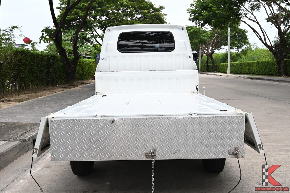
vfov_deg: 36.9
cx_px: 145
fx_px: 290
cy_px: 96
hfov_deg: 53.1
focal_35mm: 36
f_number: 7.1
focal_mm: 24
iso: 320
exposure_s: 1/400
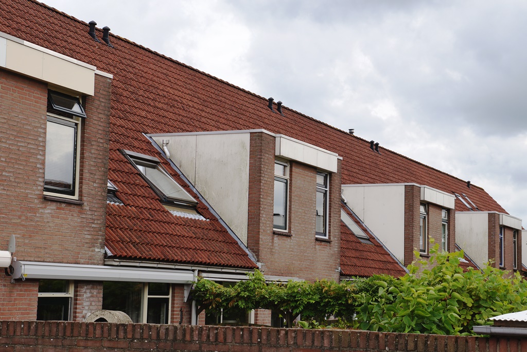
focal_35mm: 68
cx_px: 264
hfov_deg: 29.9
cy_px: 176
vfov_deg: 20.2
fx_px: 988
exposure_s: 1/160
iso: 100
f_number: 9
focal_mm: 45
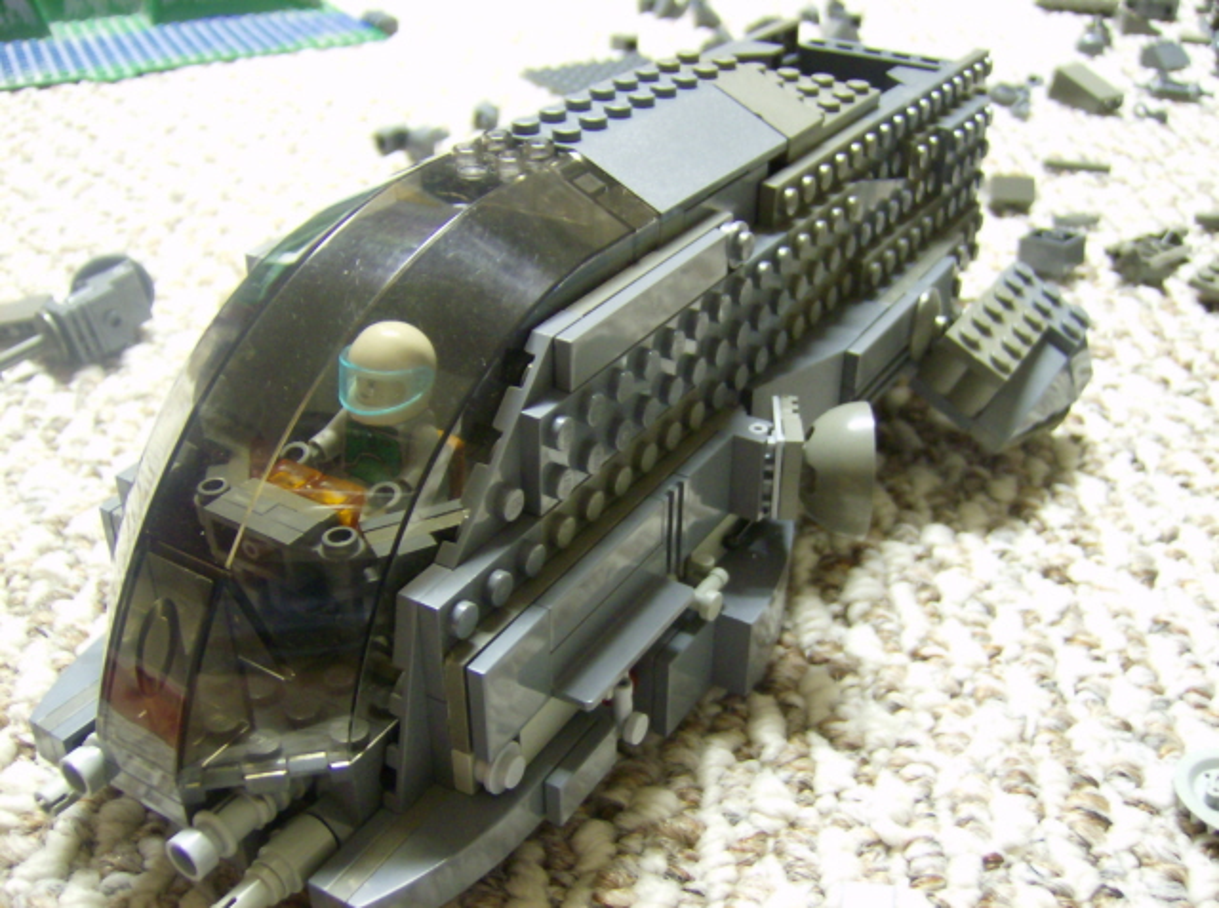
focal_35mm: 36
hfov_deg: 51.5
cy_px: 454
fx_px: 1265
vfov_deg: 39.5
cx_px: 610
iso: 200
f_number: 2.8
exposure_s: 1/2.83
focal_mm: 6
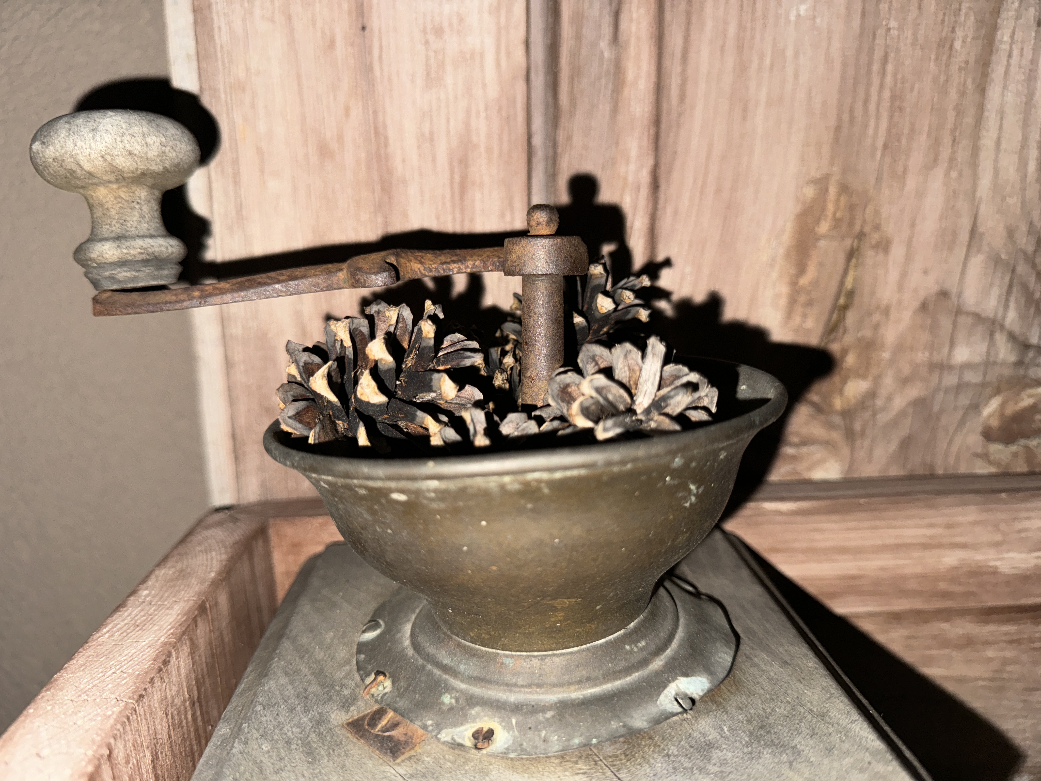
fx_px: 722
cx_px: 520
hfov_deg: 71.6
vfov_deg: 56.8
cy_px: 390
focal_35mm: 24
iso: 50
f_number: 1.78
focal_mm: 6.86
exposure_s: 1/4
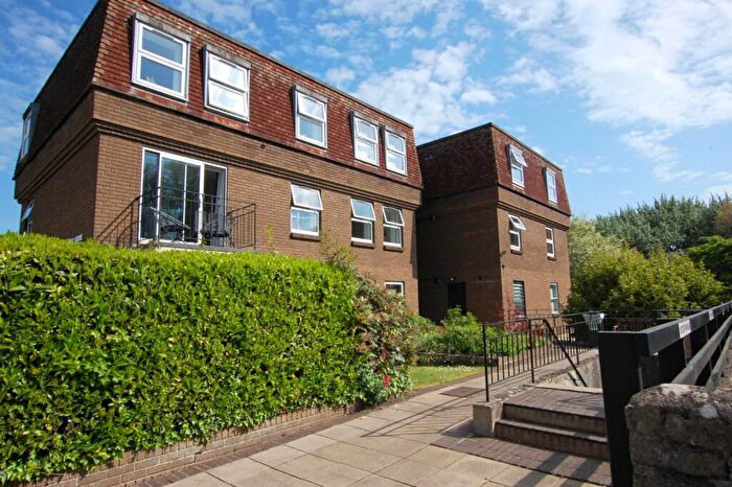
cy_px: 244
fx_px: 396
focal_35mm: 20
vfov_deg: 63.2
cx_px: 366
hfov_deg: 85.4
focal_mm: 13
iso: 800
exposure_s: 1/640
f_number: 13
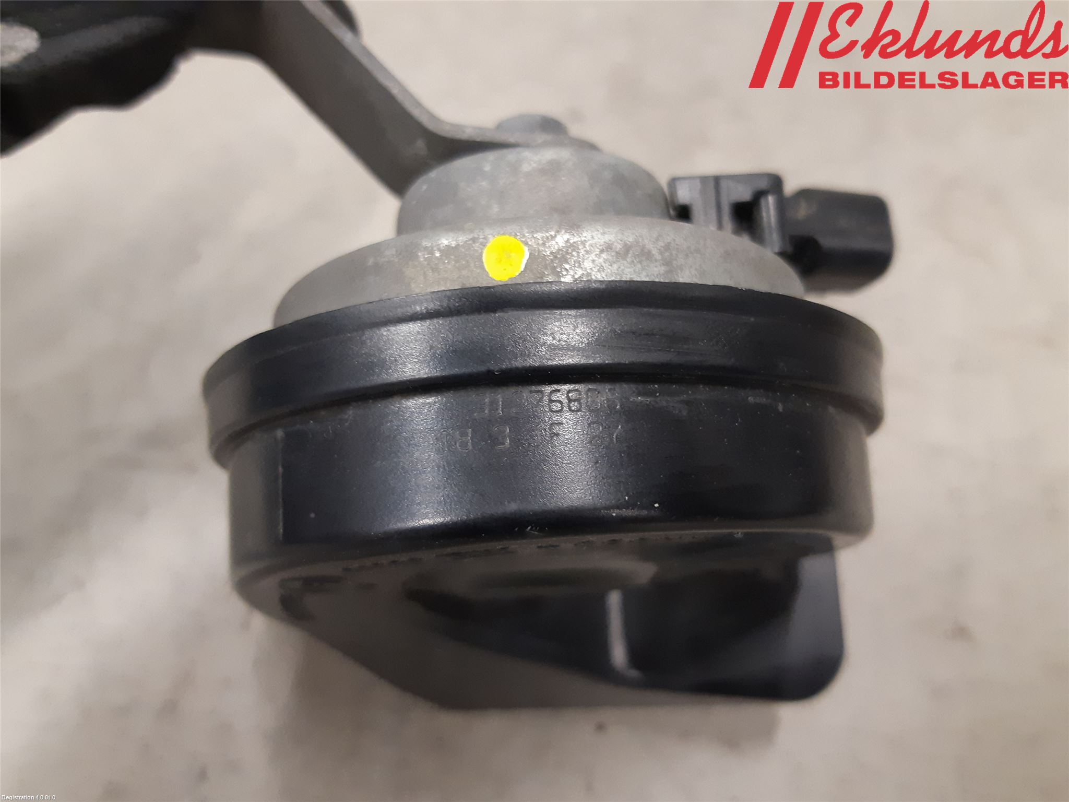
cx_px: 534
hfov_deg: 67.3
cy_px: 401
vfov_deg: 53.1
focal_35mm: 26
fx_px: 803
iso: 320
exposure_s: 1/50
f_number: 1.7
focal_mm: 3.93
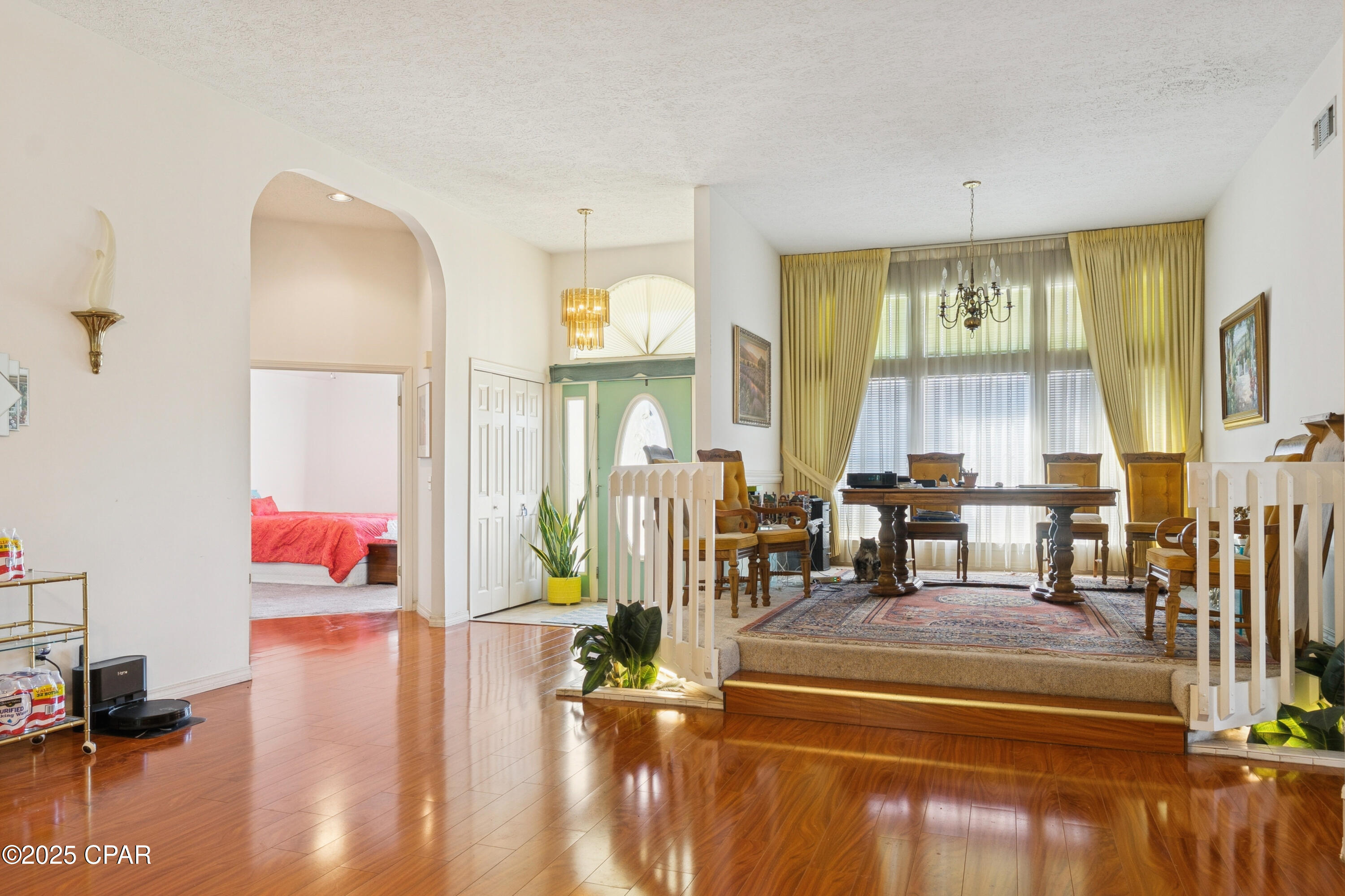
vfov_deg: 55.1
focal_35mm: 23
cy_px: 448
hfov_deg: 76.1
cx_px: 672
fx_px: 859
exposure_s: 1/5
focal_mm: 15.4
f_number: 8
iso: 100
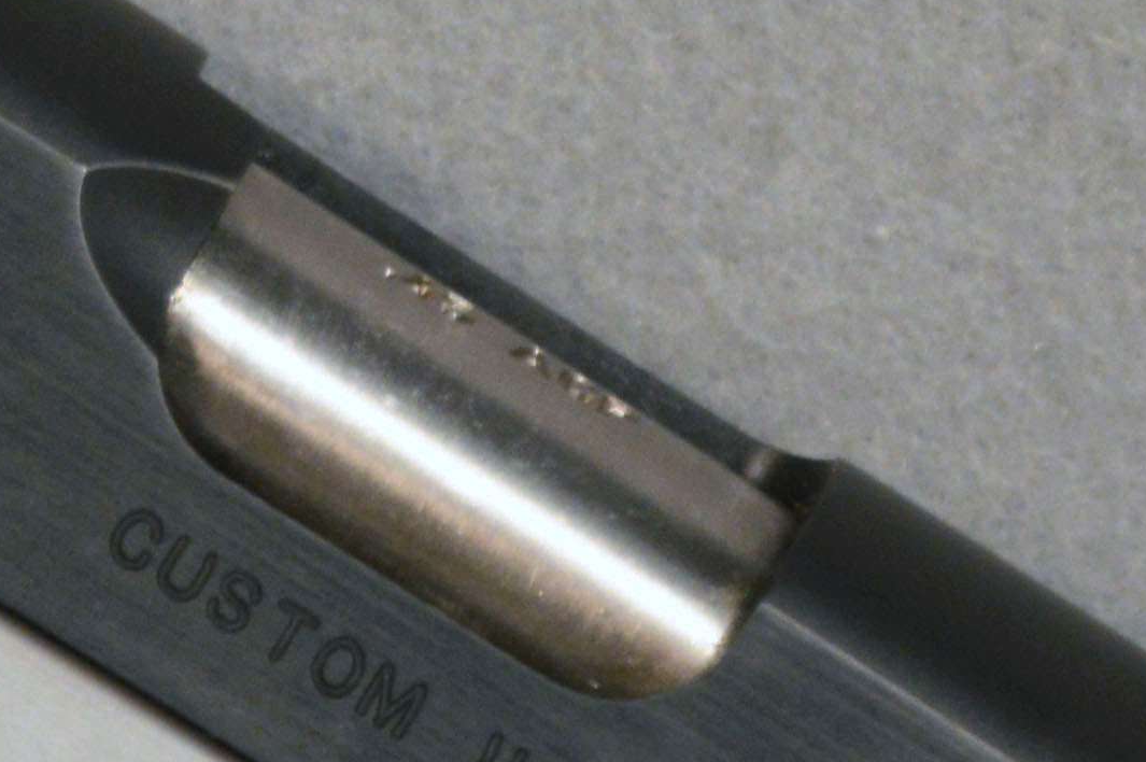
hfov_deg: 4.4
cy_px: 728
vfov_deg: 2.9
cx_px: -306
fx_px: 14815
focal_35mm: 466
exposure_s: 1/40
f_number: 5.6
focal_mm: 55
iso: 400
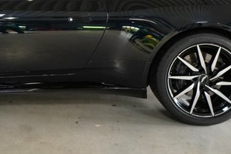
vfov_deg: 18.4
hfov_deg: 27.8
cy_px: -33
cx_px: 22
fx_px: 449
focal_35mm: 70
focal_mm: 18
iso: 2000
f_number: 7.1
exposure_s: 1/30
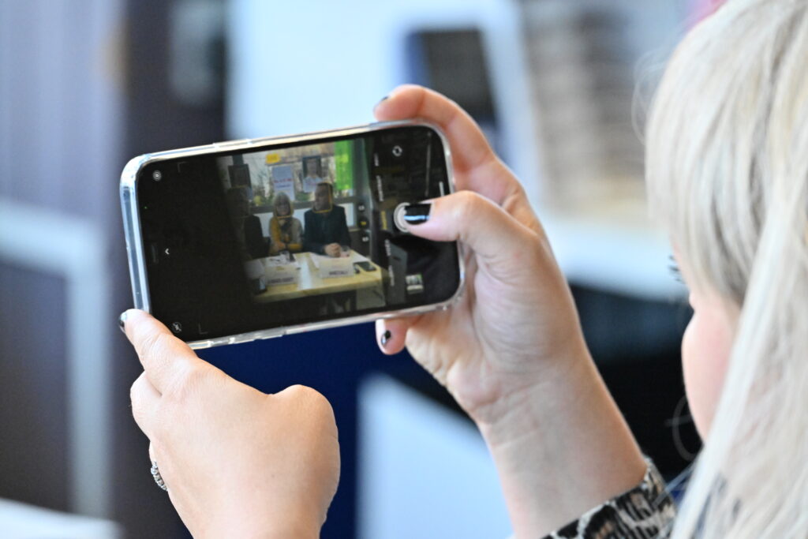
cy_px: 270
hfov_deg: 6.9
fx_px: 6734
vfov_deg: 4.6
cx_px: 404
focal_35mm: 300
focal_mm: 300
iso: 9000
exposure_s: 1/320
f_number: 8
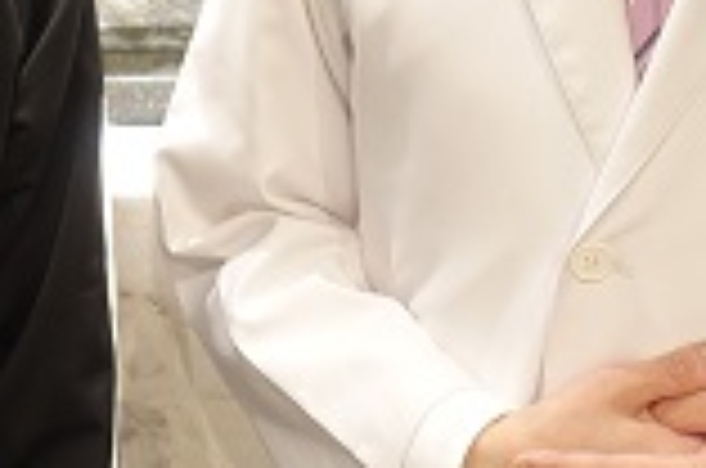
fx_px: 1801
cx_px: 148
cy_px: -207
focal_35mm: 92
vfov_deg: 14.0
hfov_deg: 21.9
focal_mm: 8.8
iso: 200
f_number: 1.8
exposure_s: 1/20
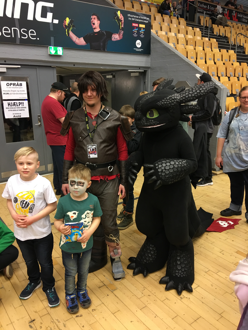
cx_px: 124
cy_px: 165
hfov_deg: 48.2
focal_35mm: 29
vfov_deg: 61.7
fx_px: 277
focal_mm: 4.15
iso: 64
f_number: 2.2
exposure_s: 1/17
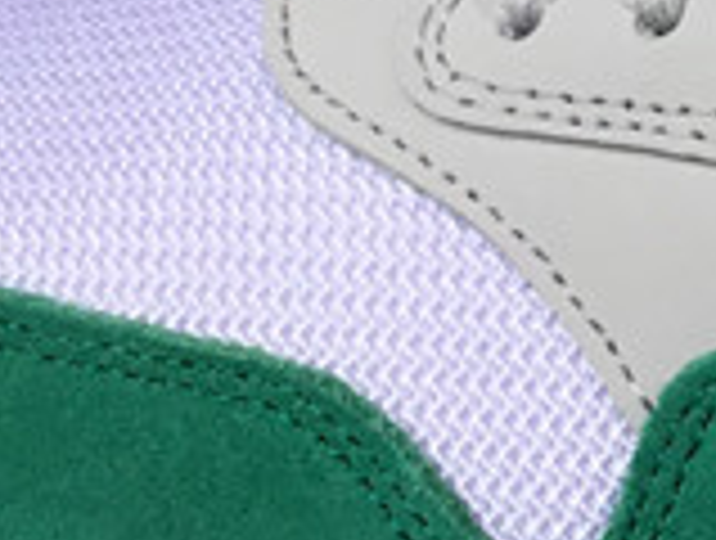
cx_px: 1373
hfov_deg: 10.5
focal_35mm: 175
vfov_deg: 8.5
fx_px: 3628
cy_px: 7
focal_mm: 3.3
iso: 40
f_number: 2.4
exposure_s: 1/100
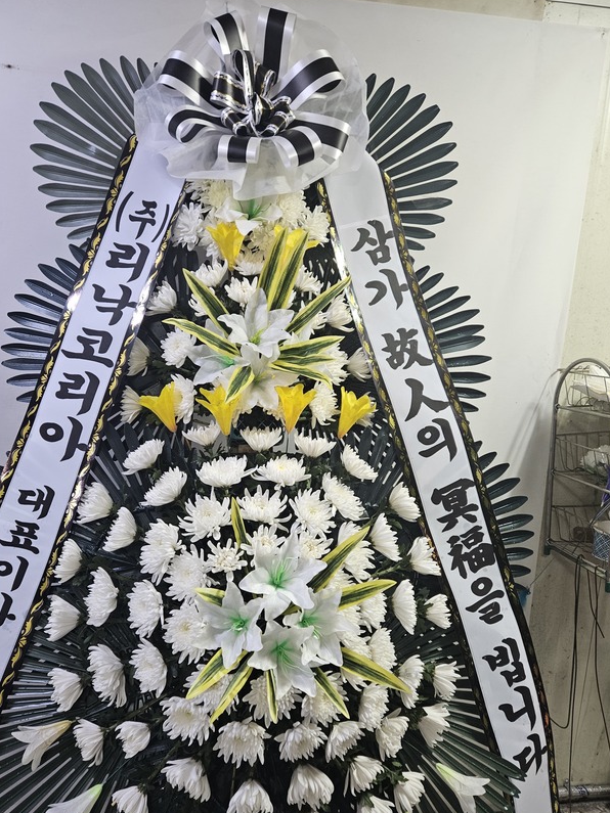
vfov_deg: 65.0
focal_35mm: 27
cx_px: 259
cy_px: 470
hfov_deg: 51.2
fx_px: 635
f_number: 1.8
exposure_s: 1/120
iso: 200
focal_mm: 5.4
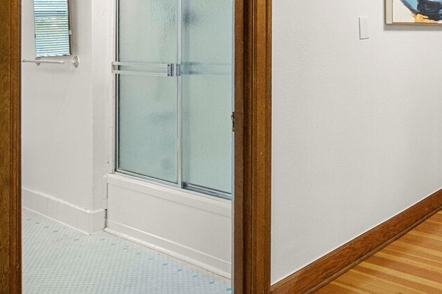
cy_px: 33
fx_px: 454
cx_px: 460
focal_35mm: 37
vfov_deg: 34.1
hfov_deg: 43.1
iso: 2000
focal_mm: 14
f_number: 8
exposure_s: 1/30
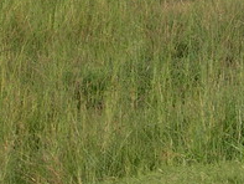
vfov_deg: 9.2
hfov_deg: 12.6
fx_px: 1086
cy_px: -163
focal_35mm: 154
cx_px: -37
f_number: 4.8
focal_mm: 7.8
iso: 50
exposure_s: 1/550
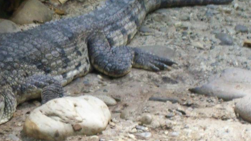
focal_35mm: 266
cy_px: 85
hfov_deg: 8.1
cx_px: 19
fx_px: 1770
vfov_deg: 4.6
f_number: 4.8
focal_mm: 18
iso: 160
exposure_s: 1/14.5
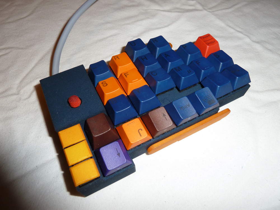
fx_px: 202
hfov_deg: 69.4
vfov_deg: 54.9
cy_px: 105
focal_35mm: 25
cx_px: 140
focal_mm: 4.1
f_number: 3.3
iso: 125
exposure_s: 1/30
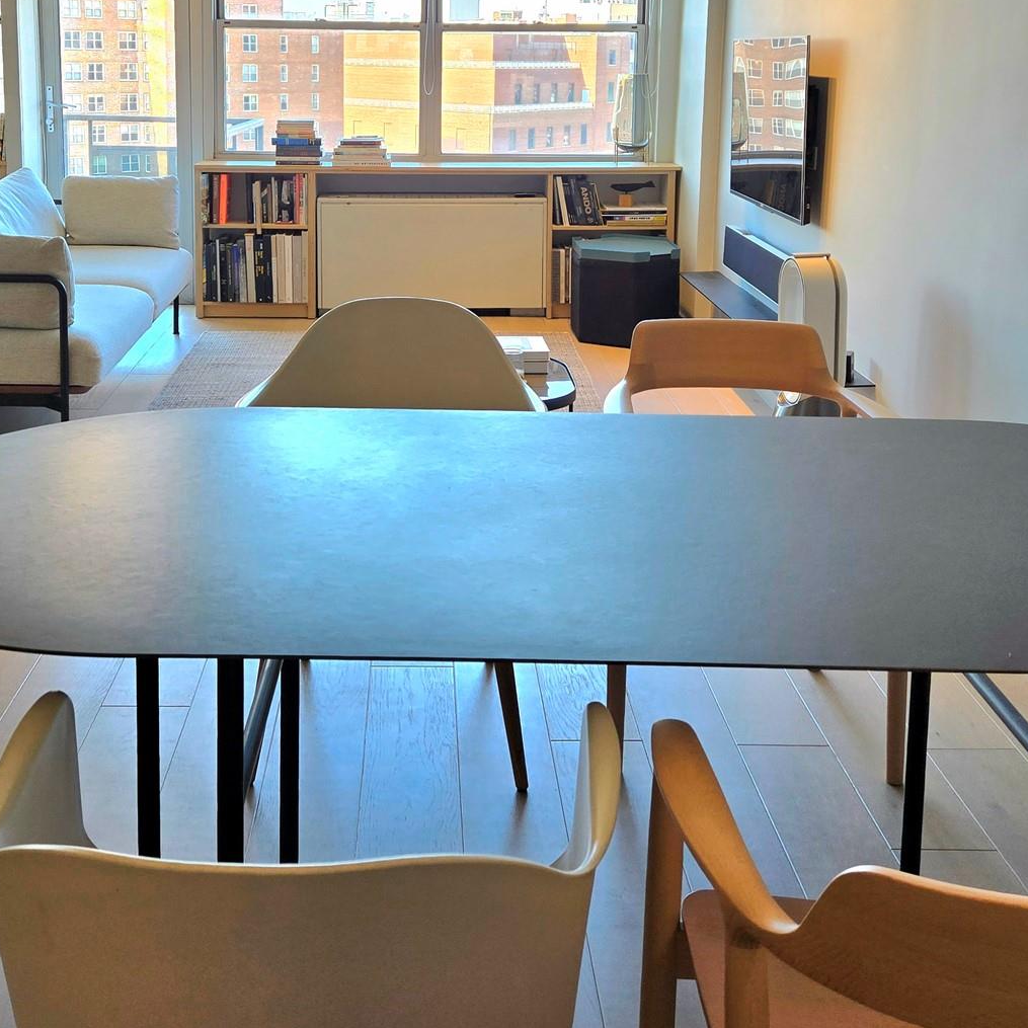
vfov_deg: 39.9
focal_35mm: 41
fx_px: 1378
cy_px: 268
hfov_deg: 40.8
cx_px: 438
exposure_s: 1/120
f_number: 1.8
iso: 40
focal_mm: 5.4
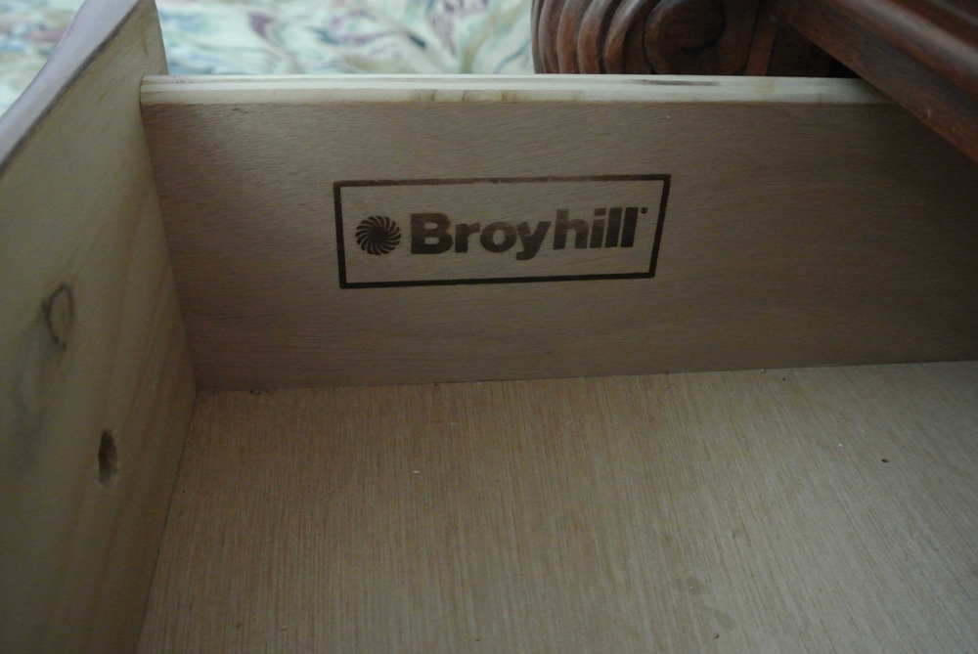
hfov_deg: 58.7
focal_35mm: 32
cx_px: 489
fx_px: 870
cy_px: 327
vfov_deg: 41.2
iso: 2000
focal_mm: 12.2
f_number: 3.8
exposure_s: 1/30
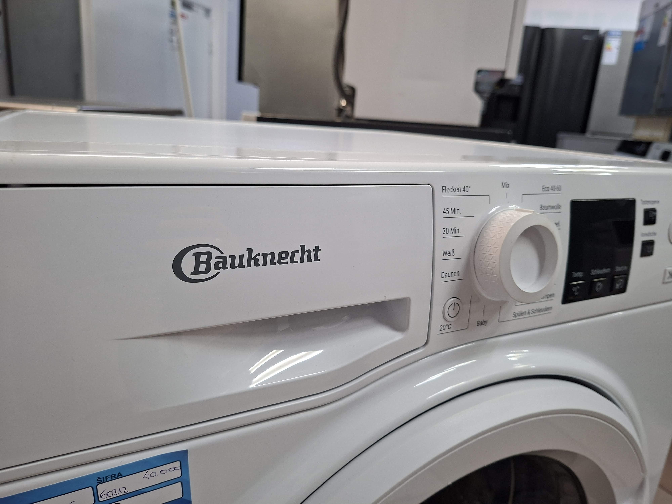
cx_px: 336
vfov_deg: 58.9
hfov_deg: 73.9
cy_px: 252
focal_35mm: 23
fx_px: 446
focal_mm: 5.54
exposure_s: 1/50
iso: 200
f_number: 1.8
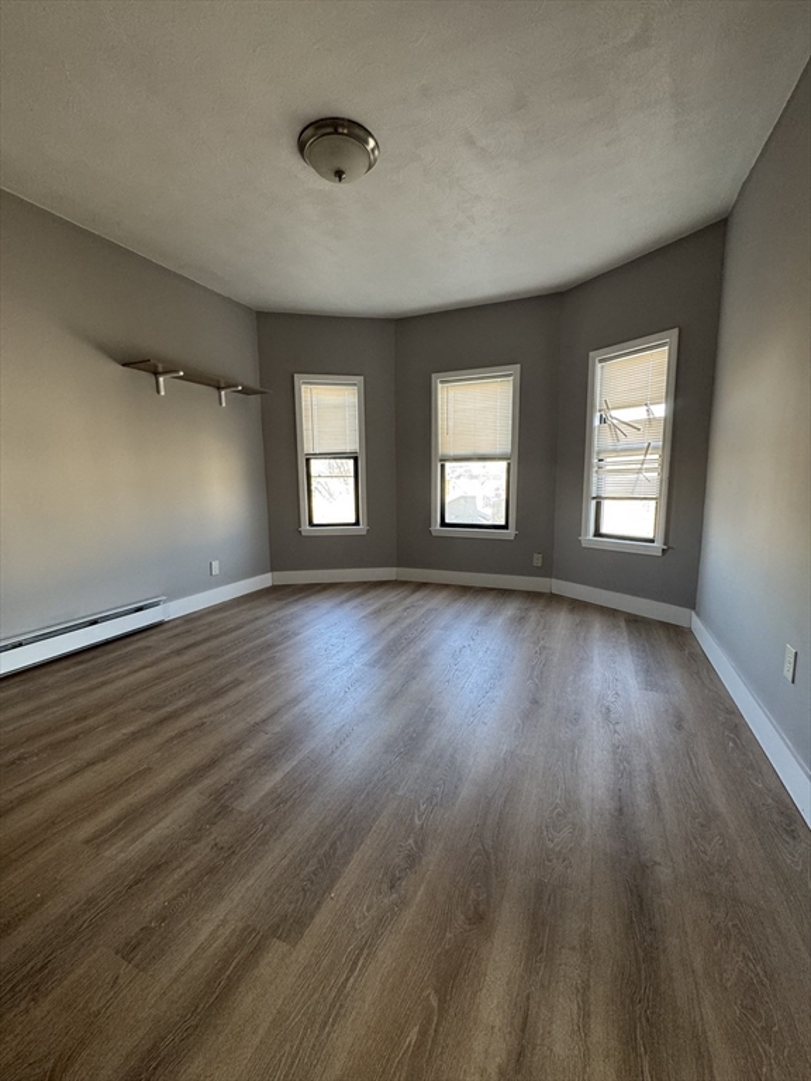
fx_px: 437
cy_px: 540
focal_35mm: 14
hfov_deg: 85.7
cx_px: 406
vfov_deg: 102.1
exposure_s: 1/99
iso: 160
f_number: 2.2
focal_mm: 2.22
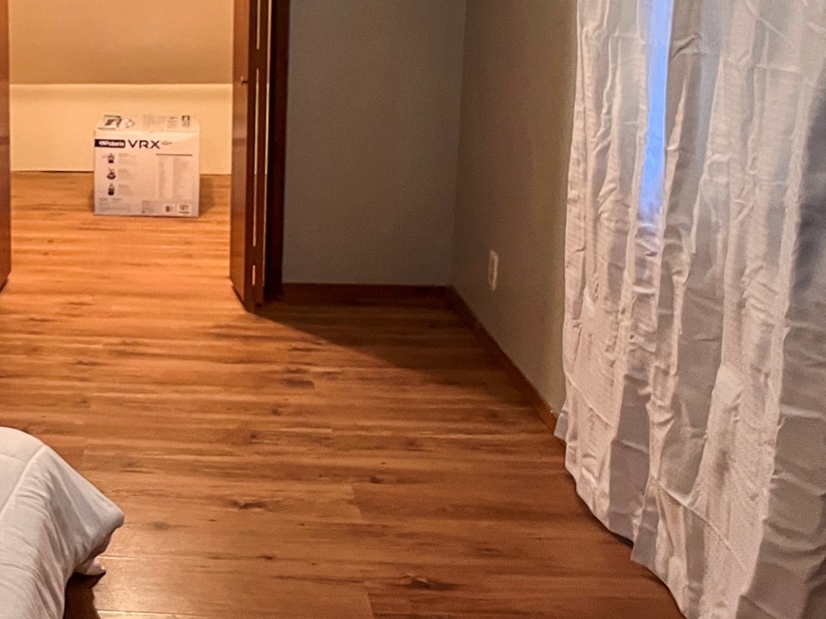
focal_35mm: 61
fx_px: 1456
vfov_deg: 23.6
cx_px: 121
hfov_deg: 30.6
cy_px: 107
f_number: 1.5
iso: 500
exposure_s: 1/40
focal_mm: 5.7
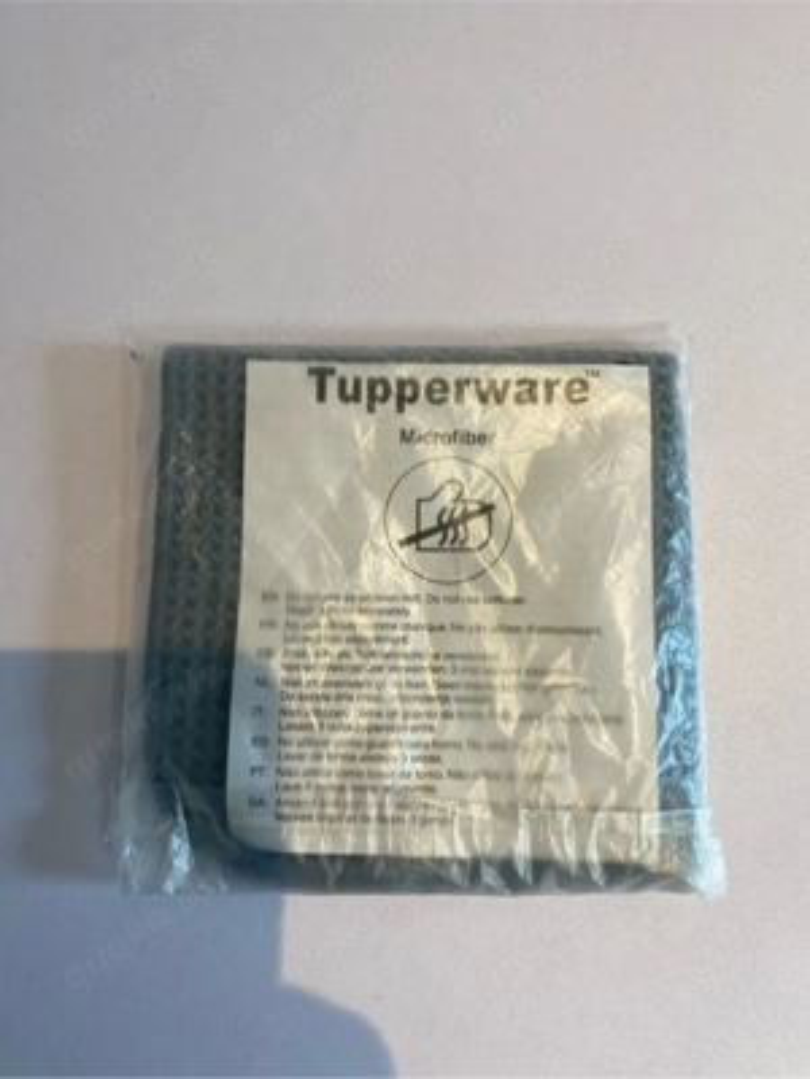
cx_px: 405
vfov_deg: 67.3
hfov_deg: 53.1
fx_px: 811
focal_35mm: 26
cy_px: 540
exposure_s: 1/100
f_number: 1.8
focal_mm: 4.25
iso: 80
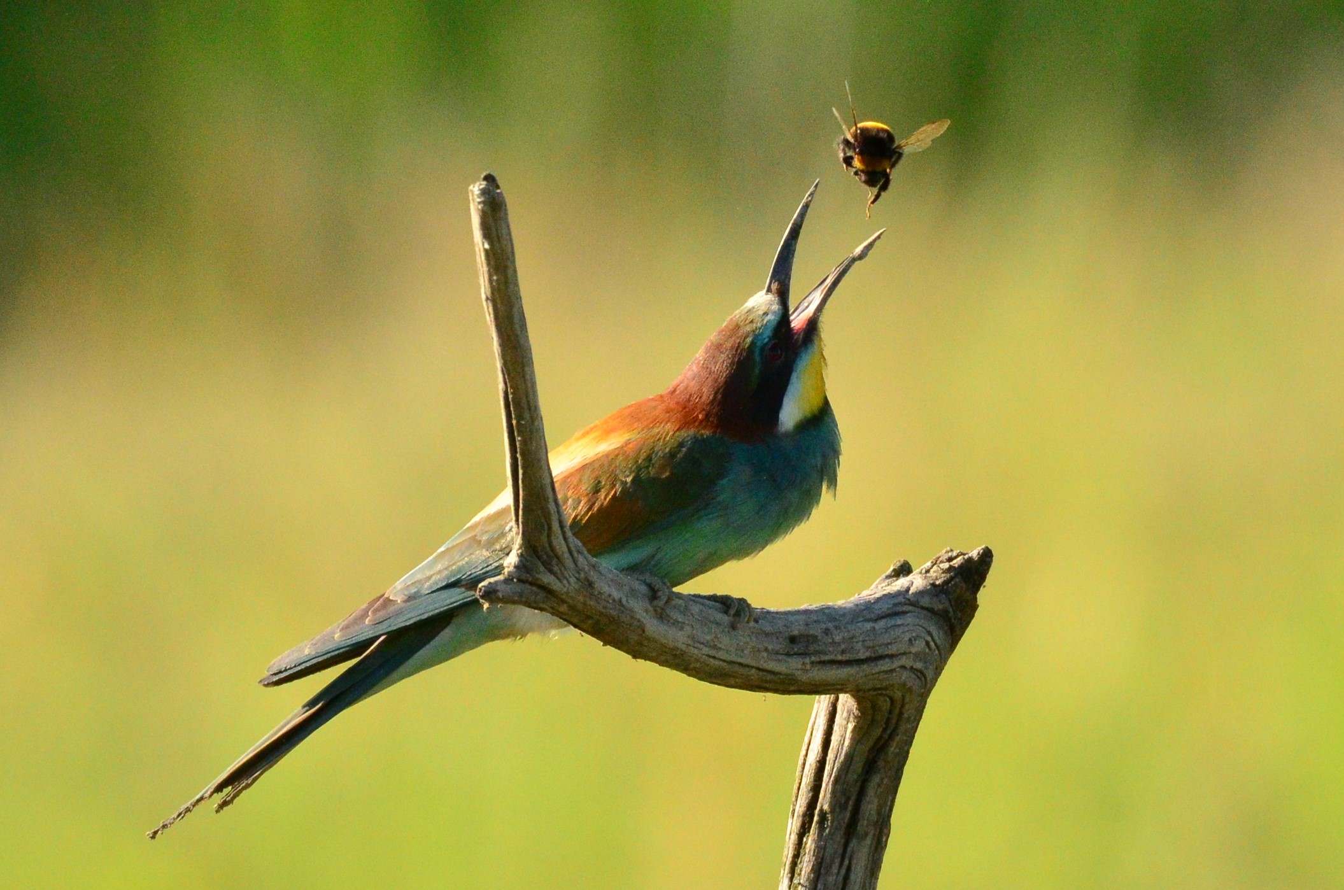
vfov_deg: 2.3
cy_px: 445
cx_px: 672
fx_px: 22353
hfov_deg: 3.4
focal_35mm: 600
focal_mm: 400
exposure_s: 1/1600
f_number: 8
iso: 1250
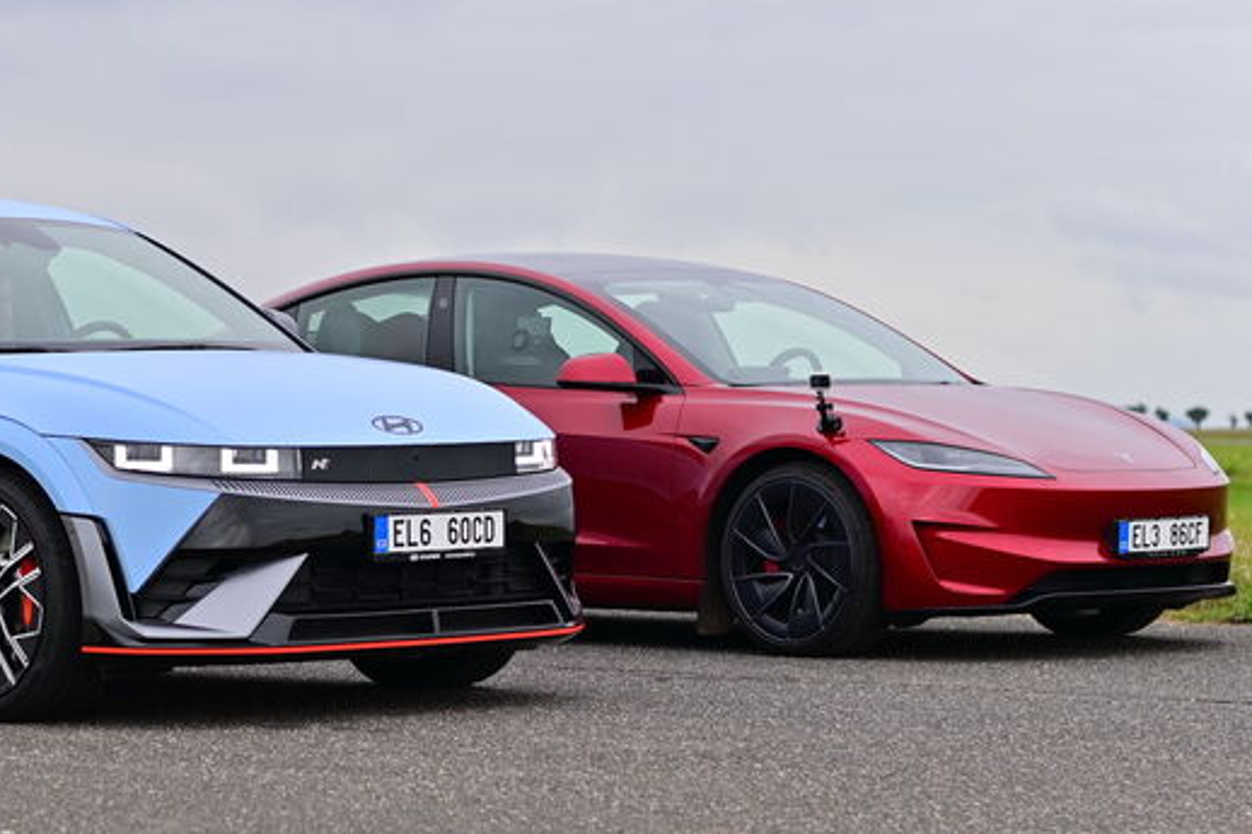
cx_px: 278
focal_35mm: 120
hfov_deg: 17.0
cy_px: 421
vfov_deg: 11.4
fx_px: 4172
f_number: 2.5
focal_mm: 50
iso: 100
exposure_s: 1/500
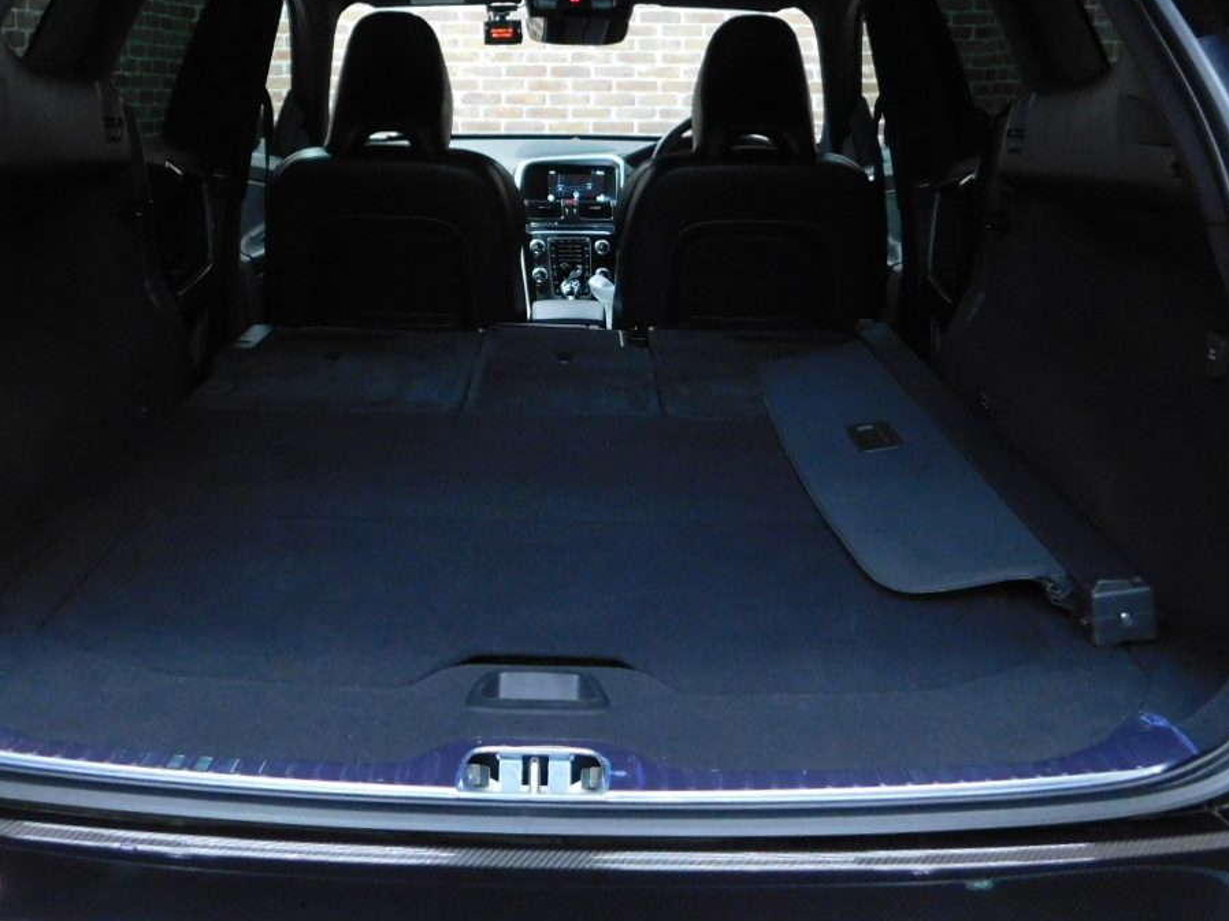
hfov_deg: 45.7
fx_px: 1455
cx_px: 547
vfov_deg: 34.7
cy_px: 286
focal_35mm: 41
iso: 400
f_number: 3
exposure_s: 1/15
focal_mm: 4
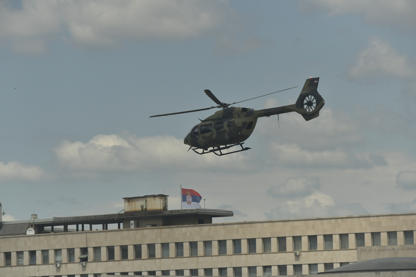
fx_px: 2311
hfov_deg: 10.3
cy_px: 138
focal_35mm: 200
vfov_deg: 6.9
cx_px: 208
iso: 800
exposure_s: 1/8000
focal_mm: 200
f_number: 5
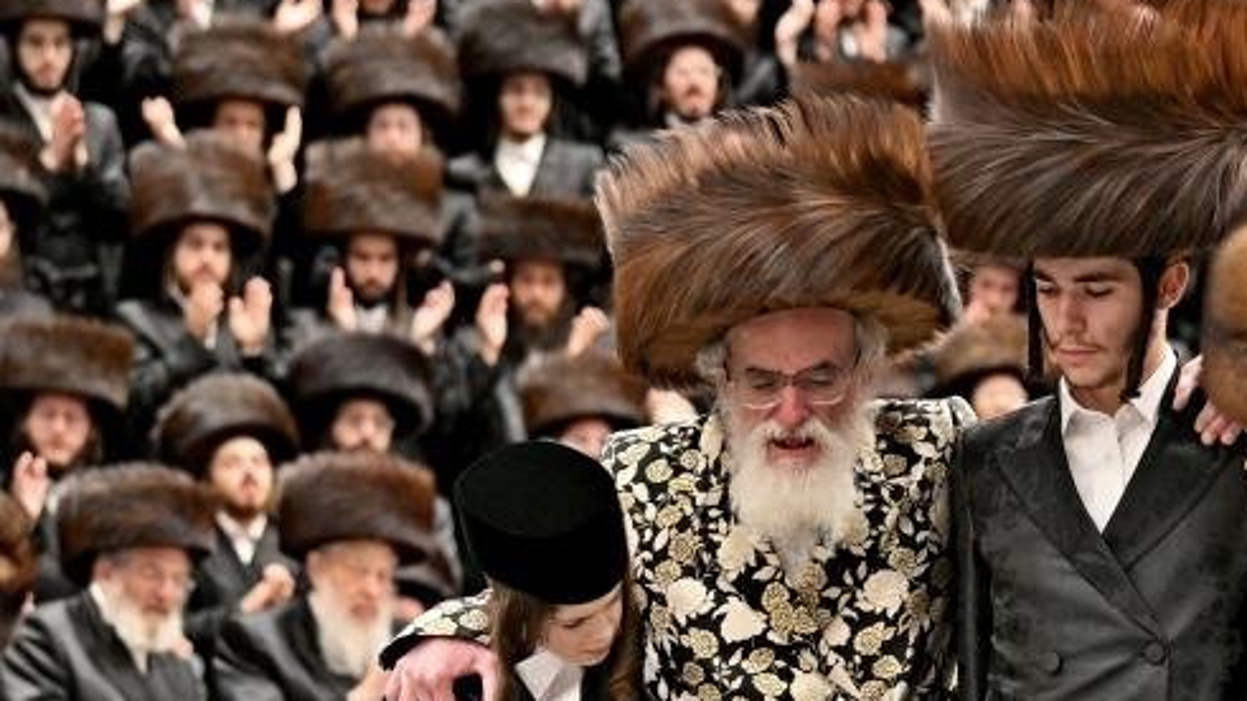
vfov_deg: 7.9
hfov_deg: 14.0
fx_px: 5058
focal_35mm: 153
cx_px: 975
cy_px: 728
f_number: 2.8
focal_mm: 70
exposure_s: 1/320
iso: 640
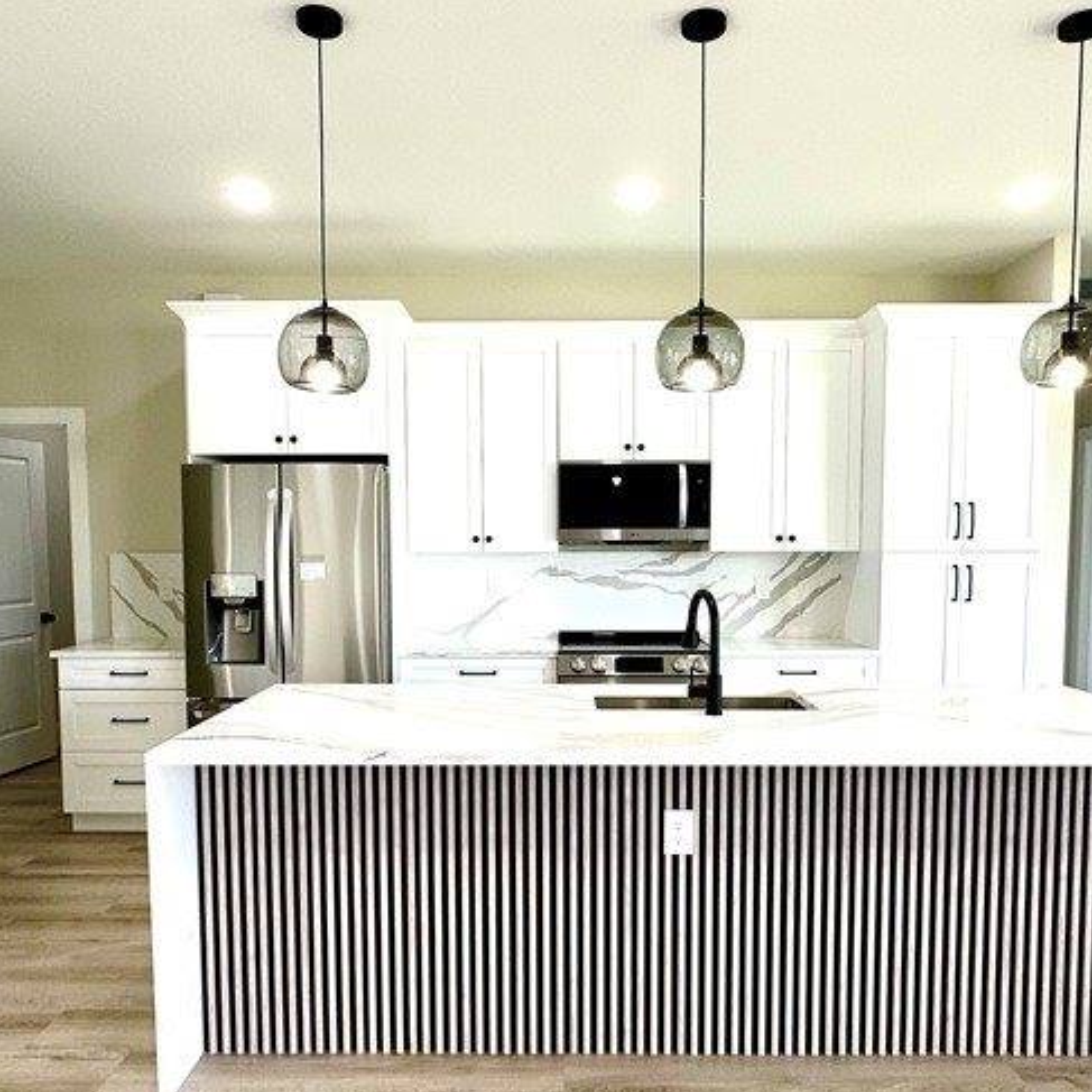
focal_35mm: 26
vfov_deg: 60.8
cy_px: 605
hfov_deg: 60.9
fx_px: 928
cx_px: 556
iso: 80
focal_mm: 2.22
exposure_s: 1/120
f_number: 2.2
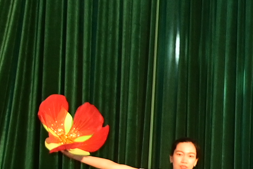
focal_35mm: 174
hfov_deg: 9.7
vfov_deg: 7.9
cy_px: 141
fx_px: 1222
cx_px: 699
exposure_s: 1/200
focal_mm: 21
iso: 800
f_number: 4
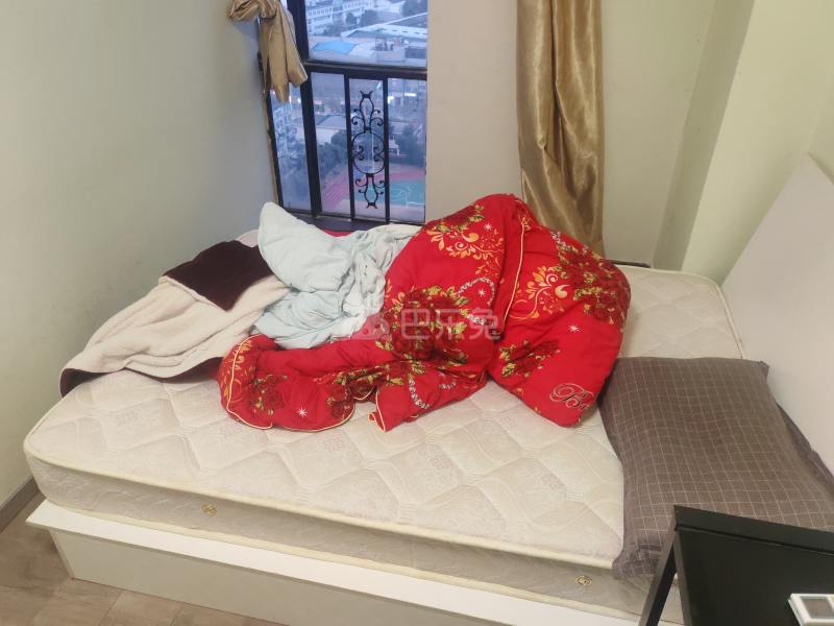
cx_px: 417
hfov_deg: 65.3
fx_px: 651
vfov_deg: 51.4
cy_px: 313
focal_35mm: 27
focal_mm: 5.52
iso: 1000
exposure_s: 1/120
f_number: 1.95
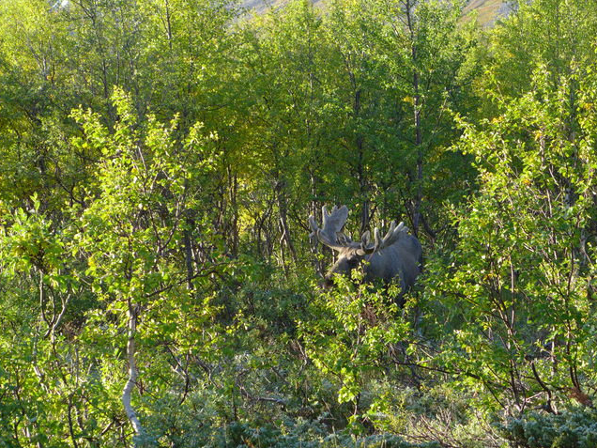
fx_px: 1500
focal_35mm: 87
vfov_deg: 17.0
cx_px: 323
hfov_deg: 22.5
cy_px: 224
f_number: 2.8
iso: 80
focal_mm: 15.7
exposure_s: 1/160
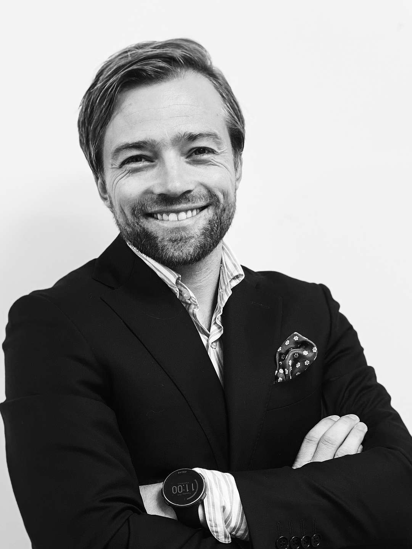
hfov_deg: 28.0
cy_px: 274
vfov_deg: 36.8
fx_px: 825
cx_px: 206
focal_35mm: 52
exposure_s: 1/100
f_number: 2
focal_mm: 6
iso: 40
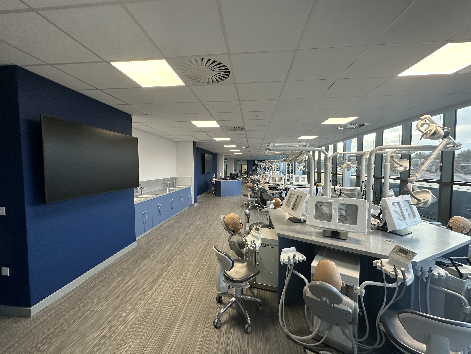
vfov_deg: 85.7
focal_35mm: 14
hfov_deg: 102.1
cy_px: 177
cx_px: 236
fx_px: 190
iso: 200
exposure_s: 1/100
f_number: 2.2
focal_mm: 2.22
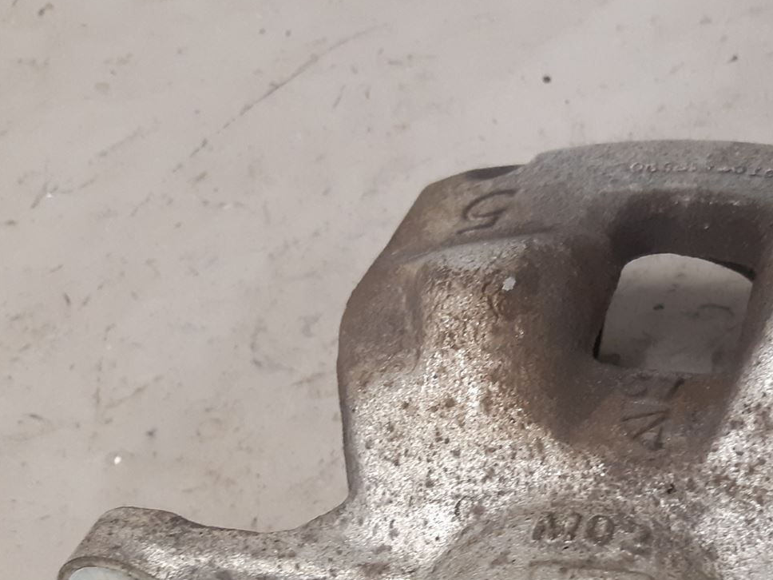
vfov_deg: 25.5
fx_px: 1228
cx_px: 557
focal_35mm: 55
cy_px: 552
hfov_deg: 34.4
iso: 200
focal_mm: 3.93
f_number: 1.7
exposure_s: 1/50
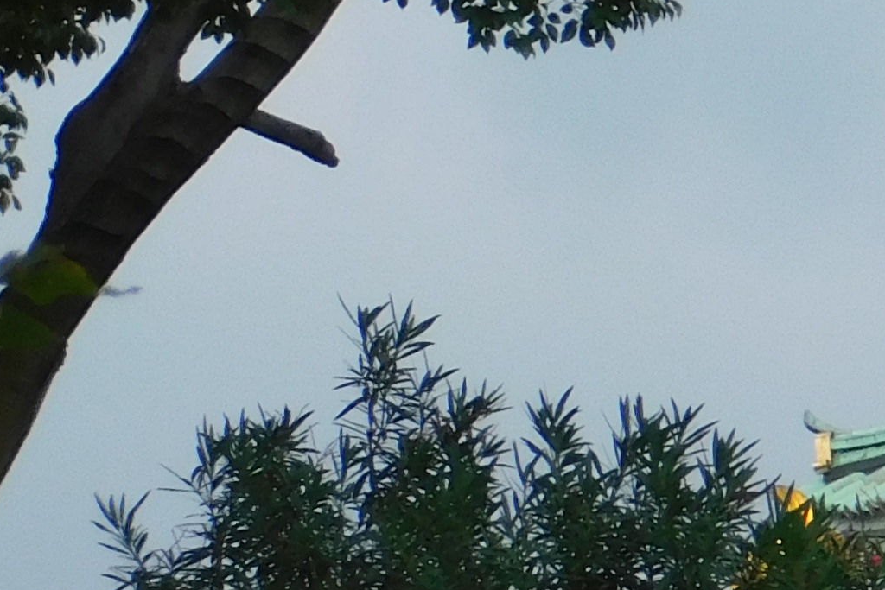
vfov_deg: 1.1
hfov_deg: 1.7
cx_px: 1722
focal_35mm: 1245
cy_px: -285
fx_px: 30608
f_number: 5.7
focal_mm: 47.2
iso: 125
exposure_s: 1/400
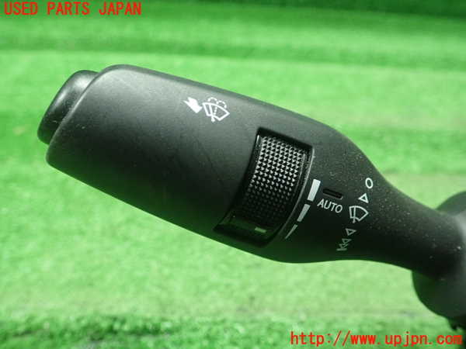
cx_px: 233
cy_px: 174
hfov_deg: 60.0
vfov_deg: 46.8
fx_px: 404
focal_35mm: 30
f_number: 2.3
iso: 800
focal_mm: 5.5
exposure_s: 1/100
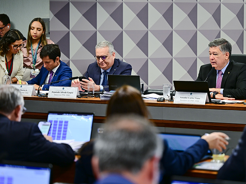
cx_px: 123
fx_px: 668
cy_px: 92
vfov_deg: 15.7
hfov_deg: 20.9
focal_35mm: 94
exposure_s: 1/60
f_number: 2.8
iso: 400
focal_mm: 86
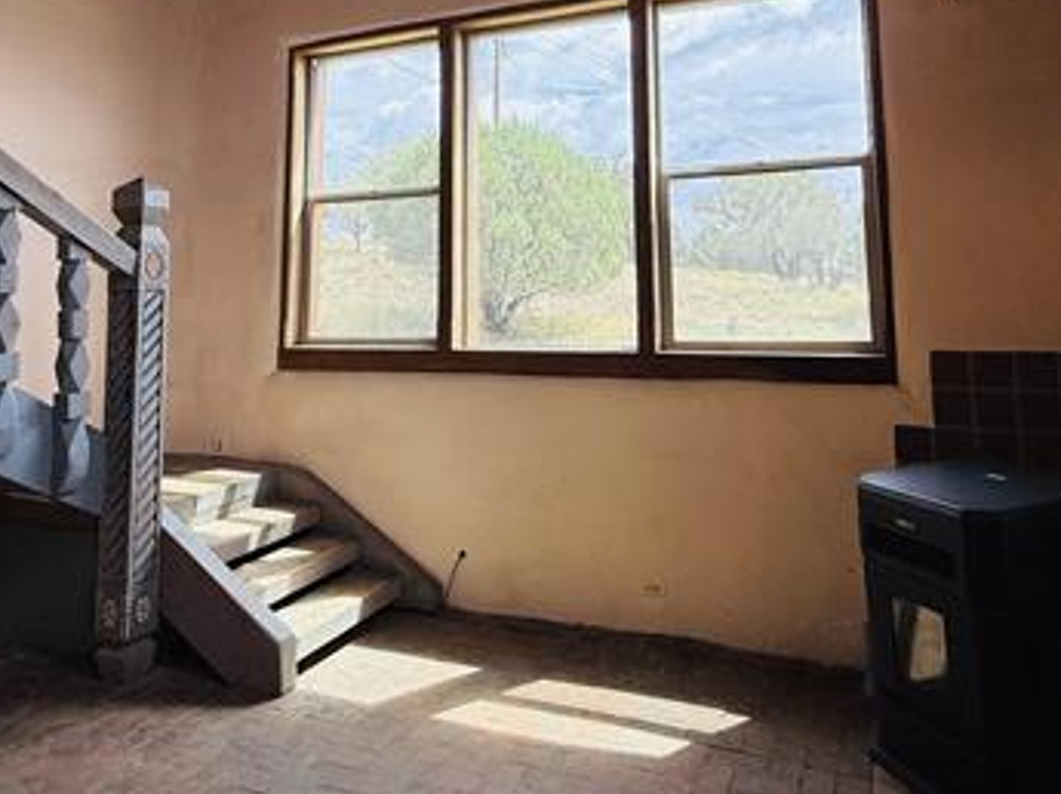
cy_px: 203
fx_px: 796
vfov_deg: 50.9
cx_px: 590
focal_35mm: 26
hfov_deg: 67.2
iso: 50
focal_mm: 2.22
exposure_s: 1/510
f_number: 2.2
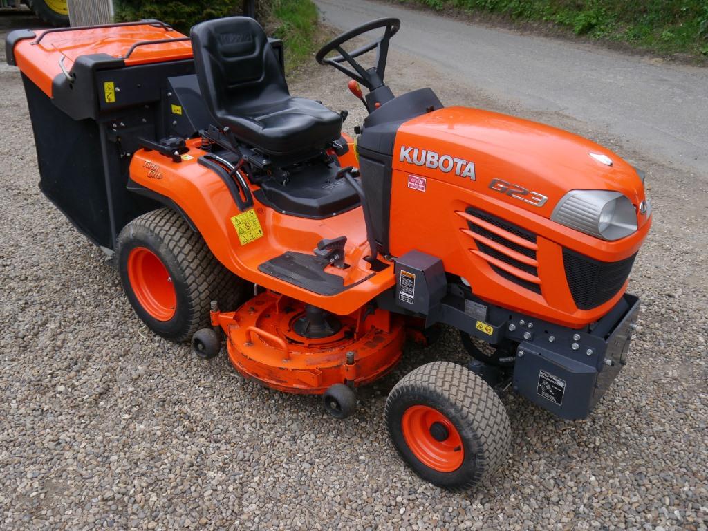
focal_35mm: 30
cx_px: 354
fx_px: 614
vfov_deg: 46.8
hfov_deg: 60.0
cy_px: 266
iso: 160
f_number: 5
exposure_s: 1/200
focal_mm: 15
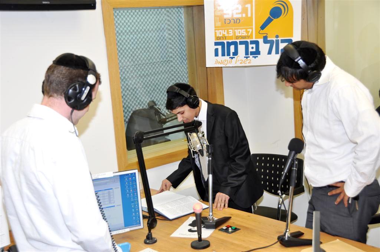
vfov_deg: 26.4
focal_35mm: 51
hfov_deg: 38.9
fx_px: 538
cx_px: 190
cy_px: 126
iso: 500
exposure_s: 1/60
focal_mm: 34
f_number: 4.2
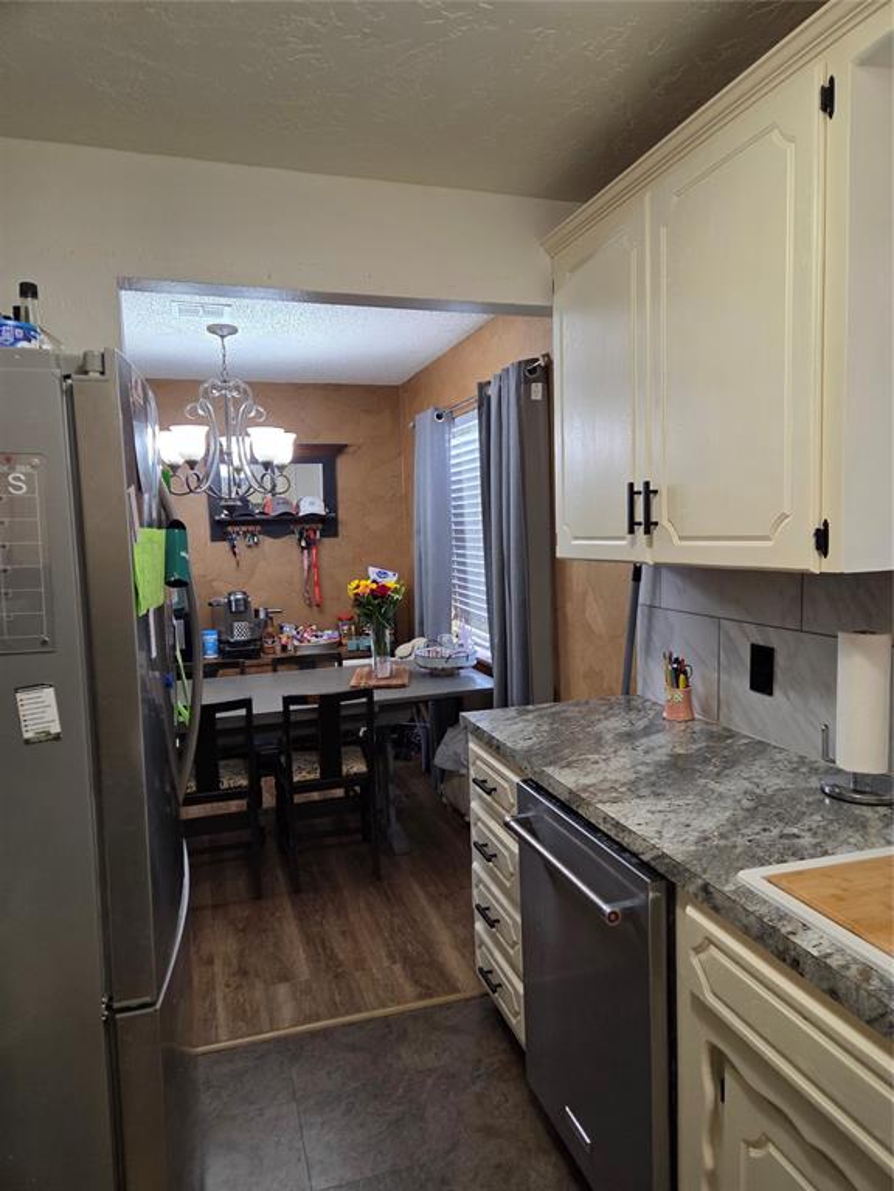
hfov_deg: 58.9
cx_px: 447
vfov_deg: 73.9
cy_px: 596
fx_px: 792
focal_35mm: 23
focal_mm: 5.4
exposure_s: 1/120
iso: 320
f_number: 1.8
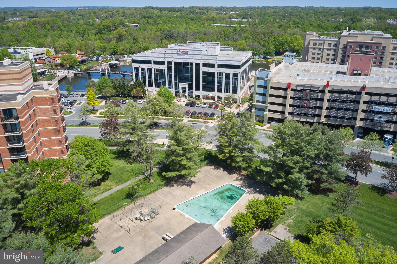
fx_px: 309
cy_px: 132
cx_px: 198
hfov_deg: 65.5
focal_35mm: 28
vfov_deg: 46.4
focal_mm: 10.26
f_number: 6.3
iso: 100
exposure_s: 1/240
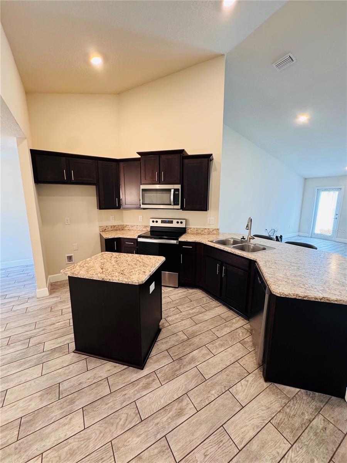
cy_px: 232
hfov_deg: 85.7
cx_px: 174
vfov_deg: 102.1
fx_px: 187
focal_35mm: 14
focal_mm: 2.22
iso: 320
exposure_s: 1/60
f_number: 2.2
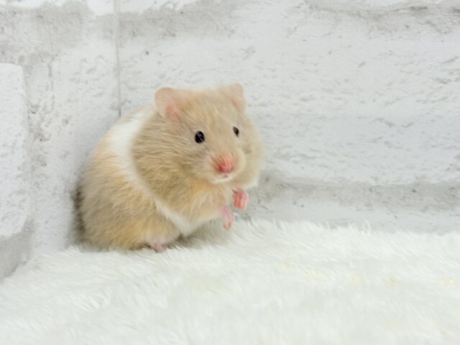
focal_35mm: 52
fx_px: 691
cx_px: 230
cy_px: 172
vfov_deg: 28.0
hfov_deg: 36.8
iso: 40
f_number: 1.6
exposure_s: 1/50
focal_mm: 5.96
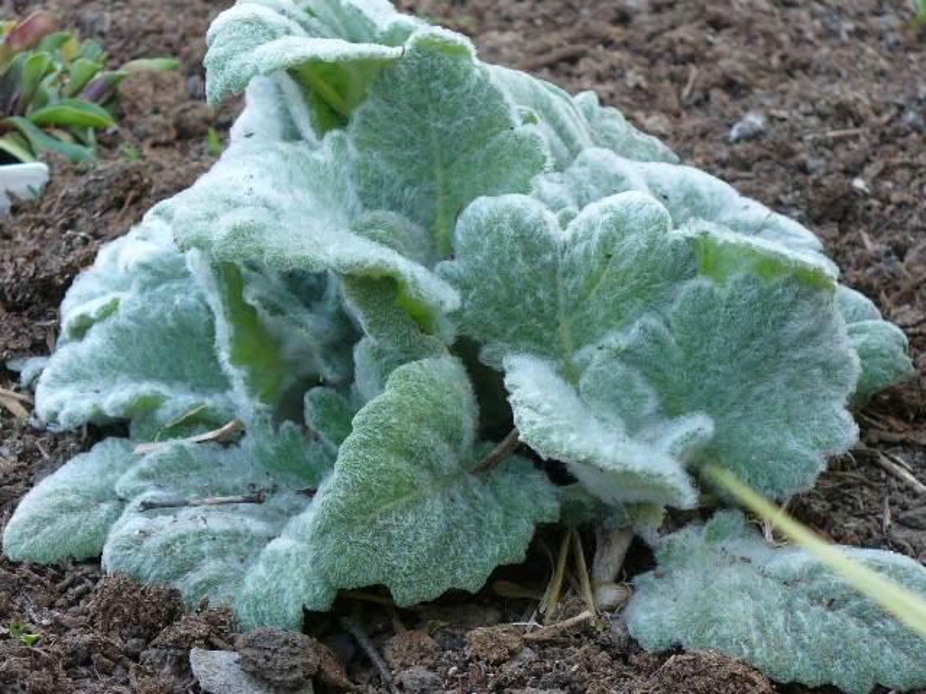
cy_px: 347
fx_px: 3692
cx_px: 463
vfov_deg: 10.7
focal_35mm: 138
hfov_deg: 14.3
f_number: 3.8
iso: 100
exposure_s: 1/40
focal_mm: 22.7
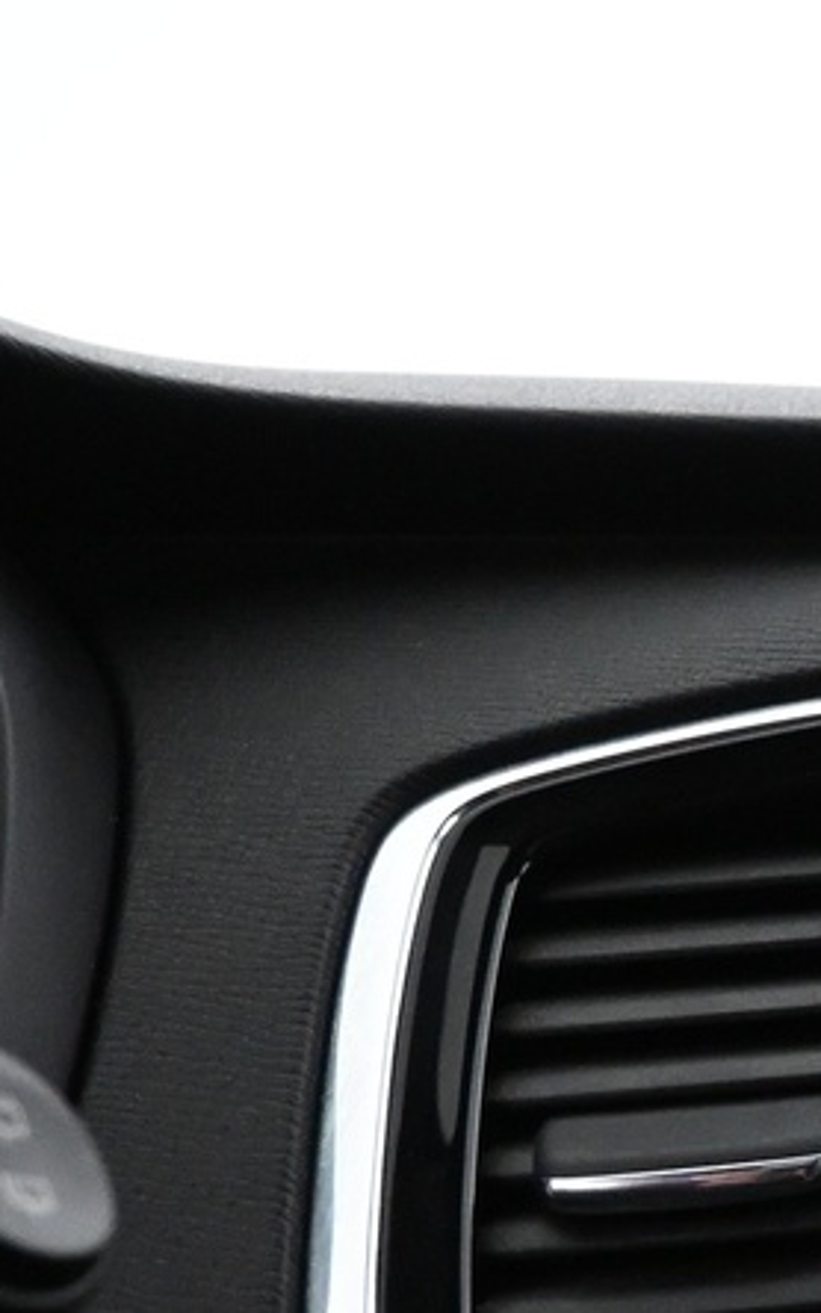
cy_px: 1216
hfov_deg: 12.8
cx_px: 1639
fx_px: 3187
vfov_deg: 22.6
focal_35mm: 89
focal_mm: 16
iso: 4000
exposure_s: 1/60
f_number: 4
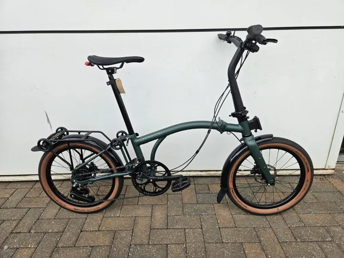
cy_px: 129
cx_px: 172
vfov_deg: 58.9
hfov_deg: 73.9
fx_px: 229
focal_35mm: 23
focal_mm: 5.4
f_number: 1.8
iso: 25
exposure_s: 1/207
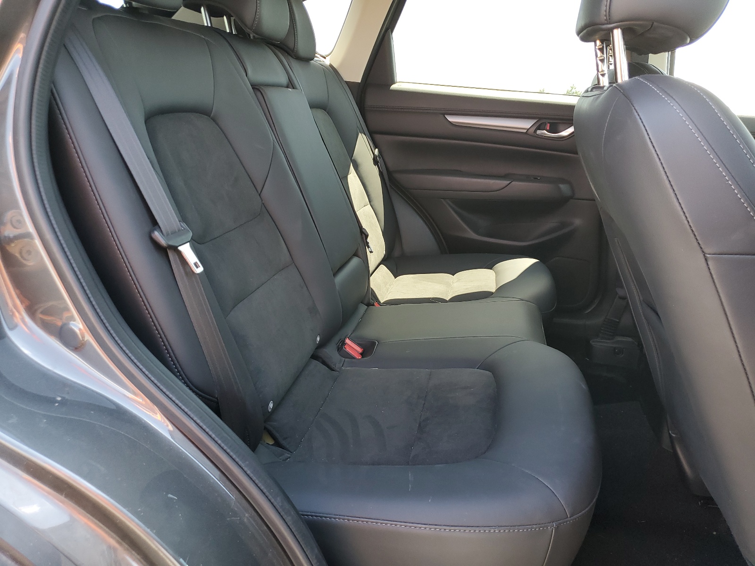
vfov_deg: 53.1
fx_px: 567
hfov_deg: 67.3
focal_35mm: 26
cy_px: 283
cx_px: 378
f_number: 1.5
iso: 56
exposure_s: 1/100
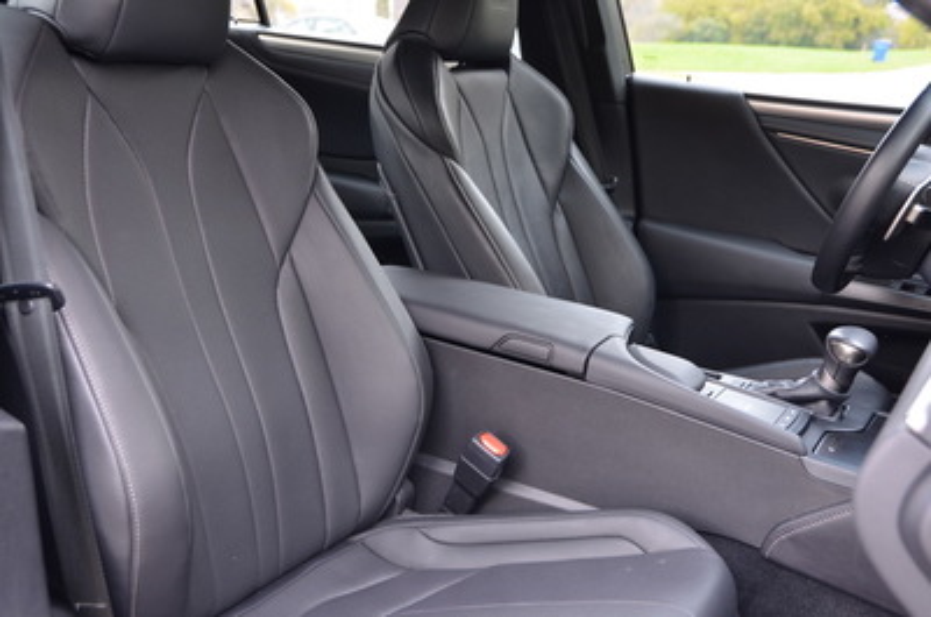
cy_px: 308
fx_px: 1045
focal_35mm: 40
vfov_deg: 32.9
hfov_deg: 48.0
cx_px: 466
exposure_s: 1/80
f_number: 4.5
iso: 400
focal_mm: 27
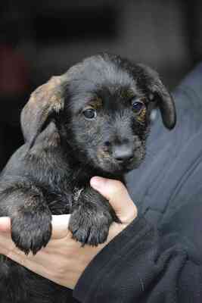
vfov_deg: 9.1
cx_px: 101
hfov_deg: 6.1
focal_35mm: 225
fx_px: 1892
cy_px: 152
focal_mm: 150
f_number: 4.8
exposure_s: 1/250
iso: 2500
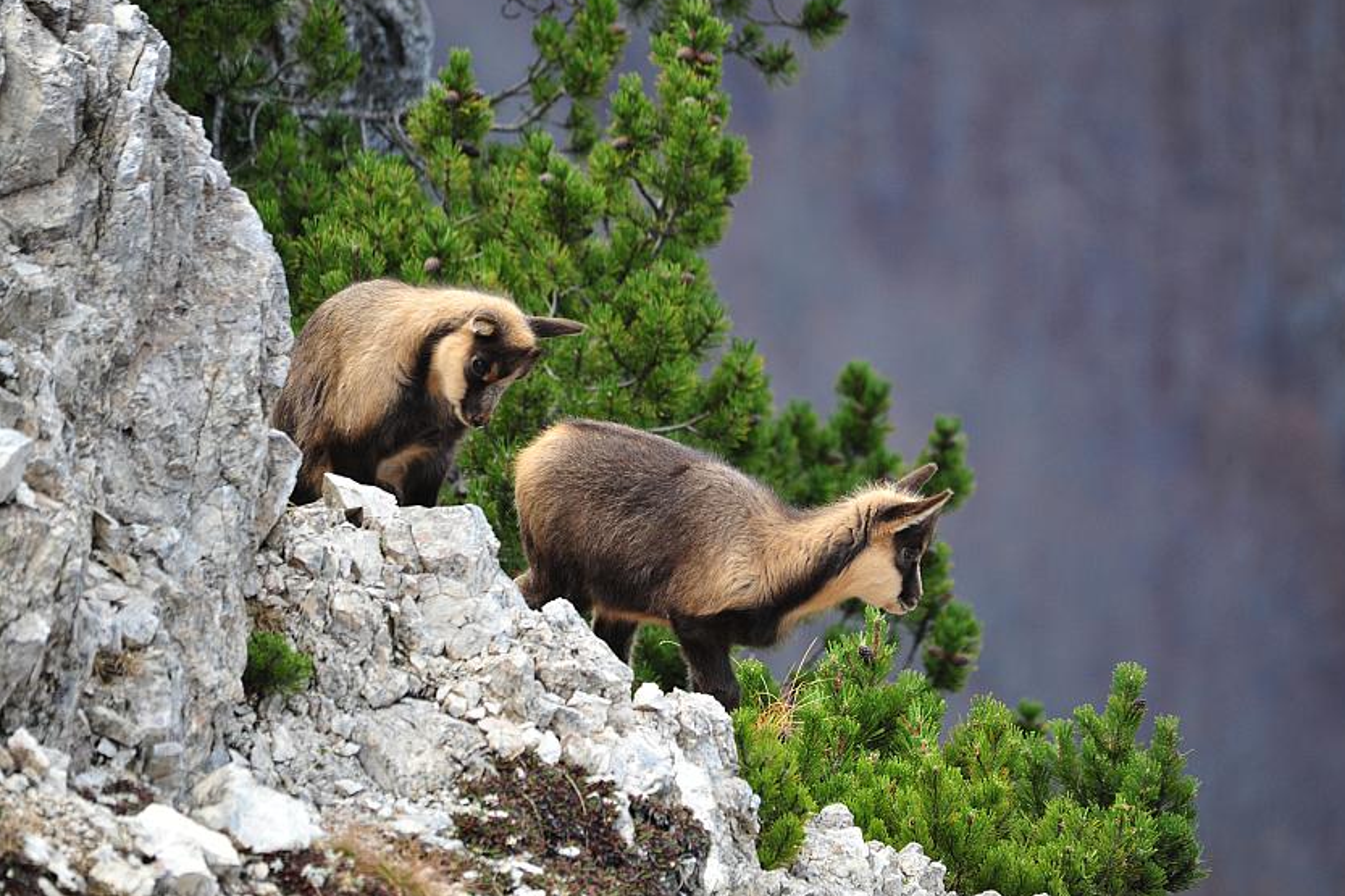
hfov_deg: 3.8
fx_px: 20170
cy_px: 458
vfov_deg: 2.5
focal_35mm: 540
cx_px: 647
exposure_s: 1/320
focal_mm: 500
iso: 1000
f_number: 9
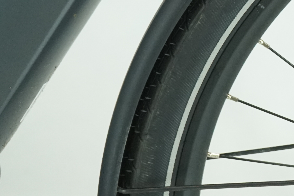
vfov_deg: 7.3
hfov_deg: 10.5
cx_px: 476
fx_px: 1527
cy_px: -22
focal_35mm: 187
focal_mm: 56
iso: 2500
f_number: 7.1
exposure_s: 1/200
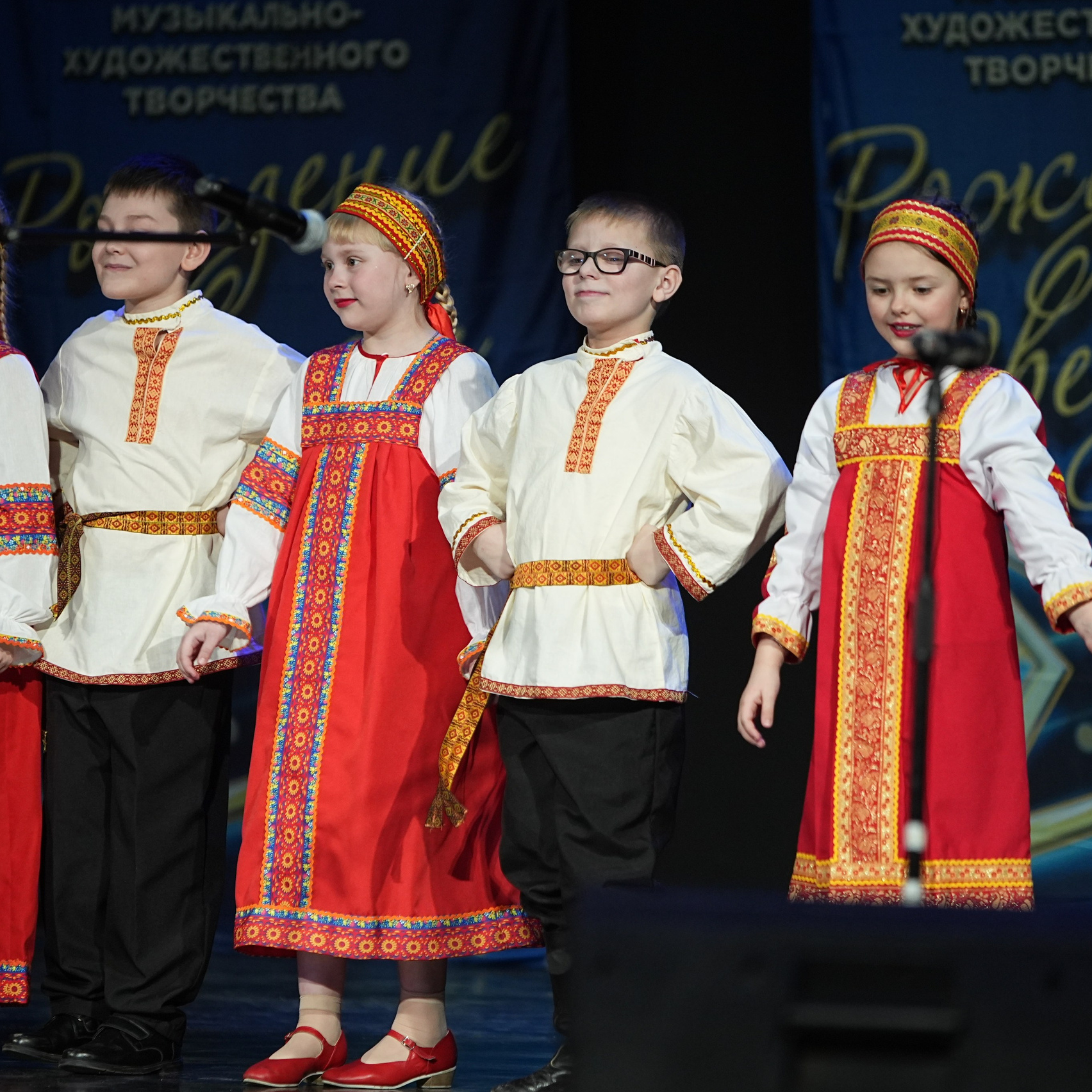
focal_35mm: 217
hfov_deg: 8.1
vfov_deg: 8.1
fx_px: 7745
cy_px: 546
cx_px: 558
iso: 2000
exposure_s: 1/400
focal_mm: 170
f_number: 2.8
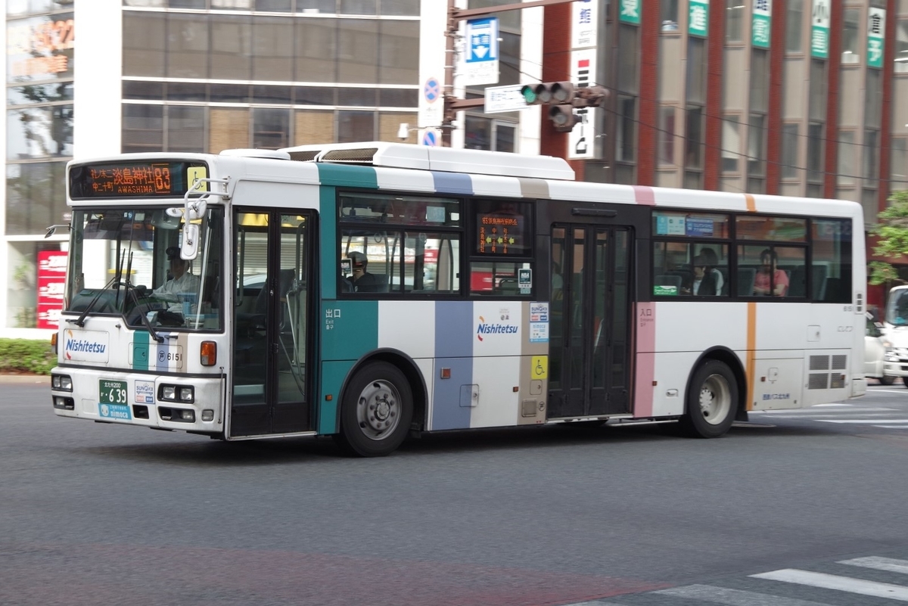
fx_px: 1817
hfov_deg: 28.1
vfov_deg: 18.9
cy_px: 303
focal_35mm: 72
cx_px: 454
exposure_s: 1/125
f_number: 10
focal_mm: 48
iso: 400
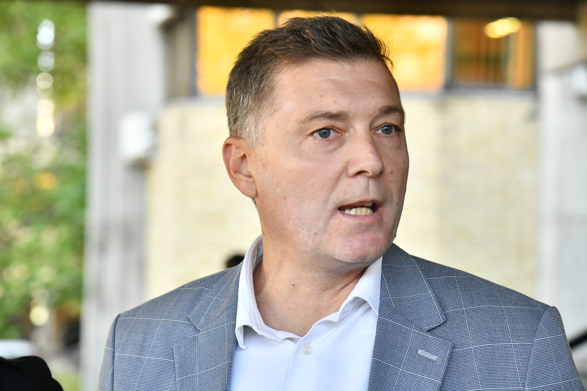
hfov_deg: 17.1
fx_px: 1957
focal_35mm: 120
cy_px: 196
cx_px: 294
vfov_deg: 11.4
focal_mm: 120
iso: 2000
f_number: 5.6
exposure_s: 1/500
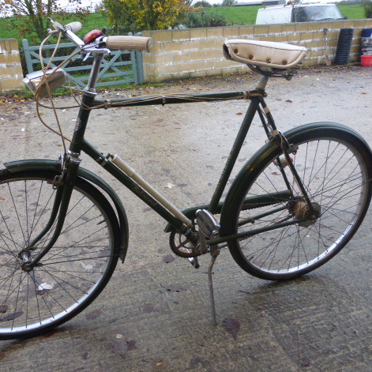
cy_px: 184
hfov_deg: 53.5
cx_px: 141
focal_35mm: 30
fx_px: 365
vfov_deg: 54.0
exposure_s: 1/60
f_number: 3.3
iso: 400
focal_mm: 4.3
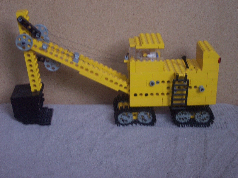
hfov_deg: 30.7
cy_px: 89
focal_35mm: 63
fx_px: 433
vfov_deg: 23.3
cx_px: 119
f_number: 3.4
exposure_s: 1/45
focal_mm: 13.3
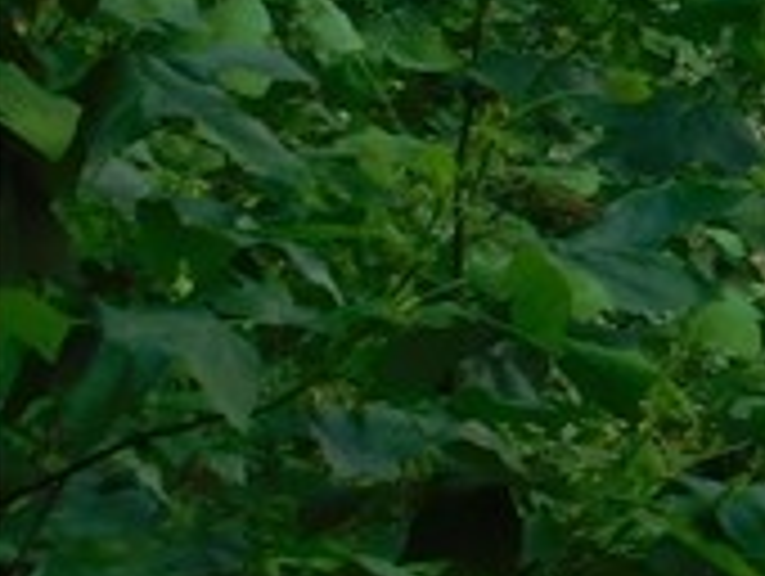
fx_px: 5997
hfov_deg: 6.6
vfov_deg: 5.4
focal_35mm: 271
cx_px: 2295
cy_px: -630
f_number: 3.7
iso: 125
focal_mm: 8
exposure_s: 1/125
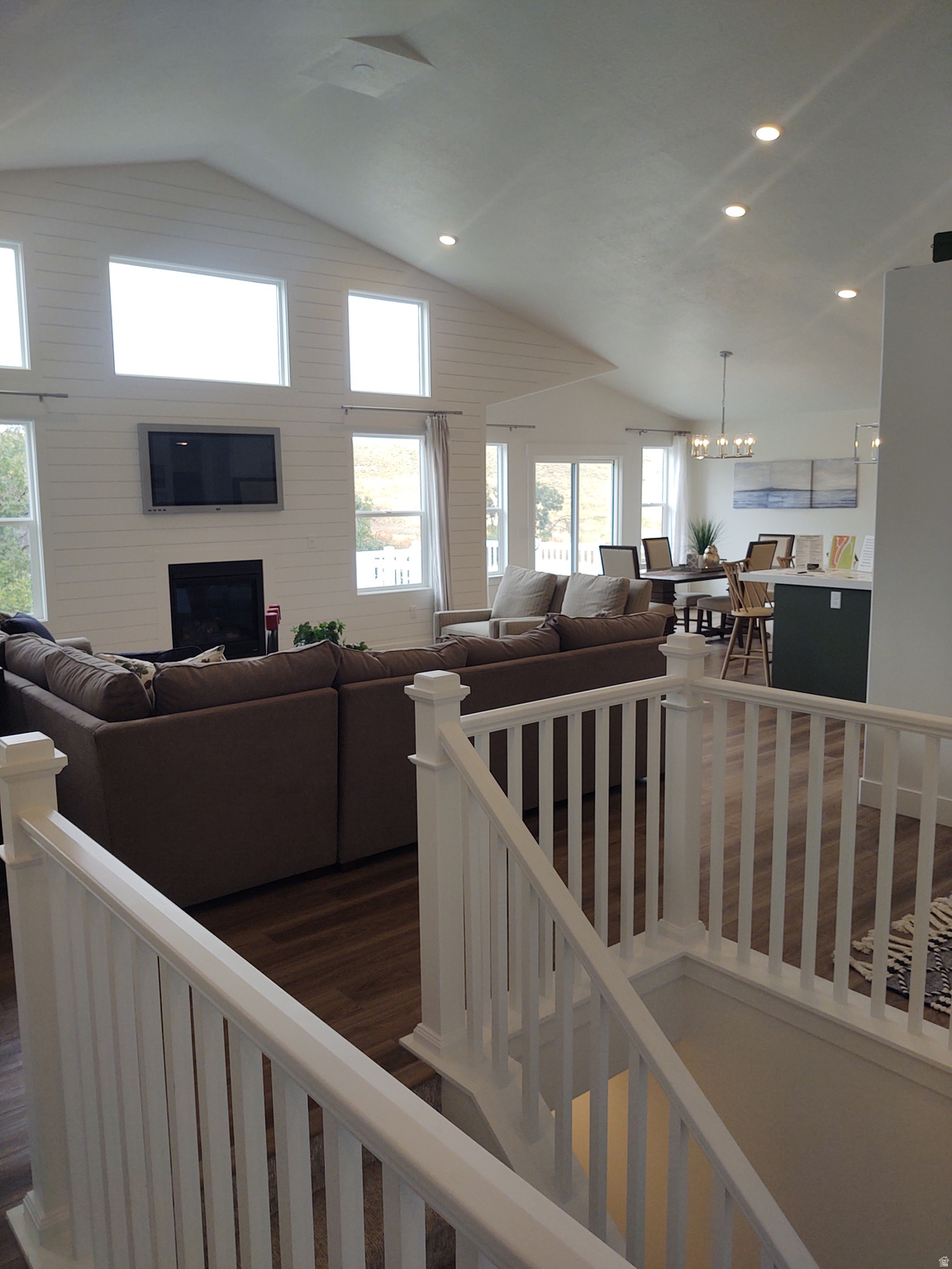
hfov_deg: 51.4
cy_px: 634
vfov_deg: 65.3
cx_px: 476
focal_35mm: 27
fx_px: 990
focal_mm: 4.75
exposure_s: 1/253
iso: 100
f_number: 1.7
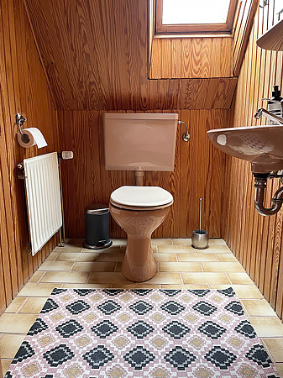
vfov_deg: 67.3
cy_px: 189
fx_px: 284
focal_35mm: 26
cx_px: 142
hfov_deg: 53.0
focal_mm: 5.1
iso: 250
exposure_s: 1/50
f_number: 1.6
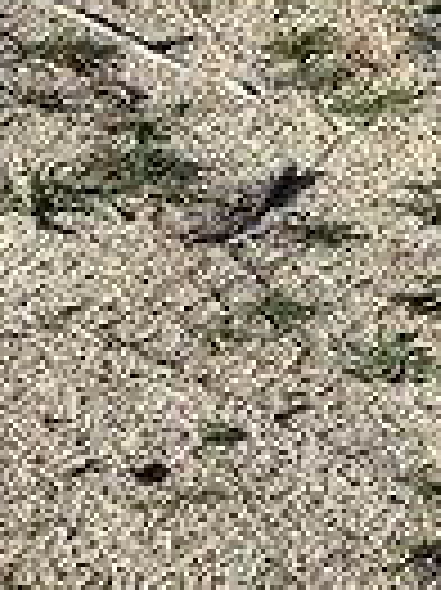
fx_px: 6397
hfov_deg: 3.9
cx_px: 320
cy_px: -1689
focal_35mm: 376
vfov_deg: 4.8
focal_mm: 6.86
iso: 64
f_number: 1.78
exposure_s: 1/4785
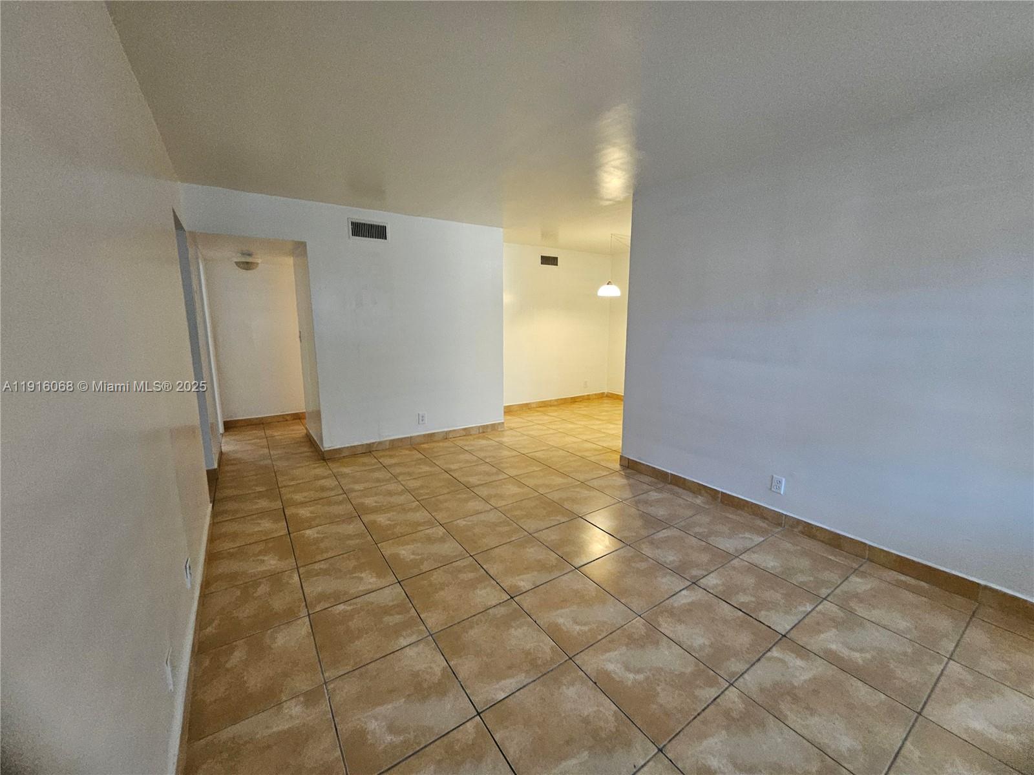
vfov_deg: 89.9
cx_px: 517
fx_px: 388
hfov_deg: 106.2
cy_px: 388
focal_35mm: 13
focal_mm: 1.74
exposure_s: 1/30
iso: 320
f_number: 2.2
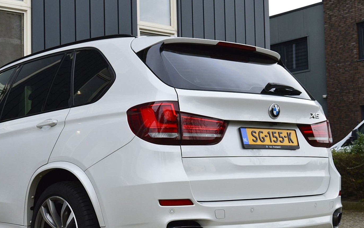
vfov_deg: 21.0
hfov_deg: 32.9
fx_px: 612
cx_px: 123
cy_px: 150
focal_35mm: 62
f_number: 9
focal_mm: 29
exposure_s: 1/125
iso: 400
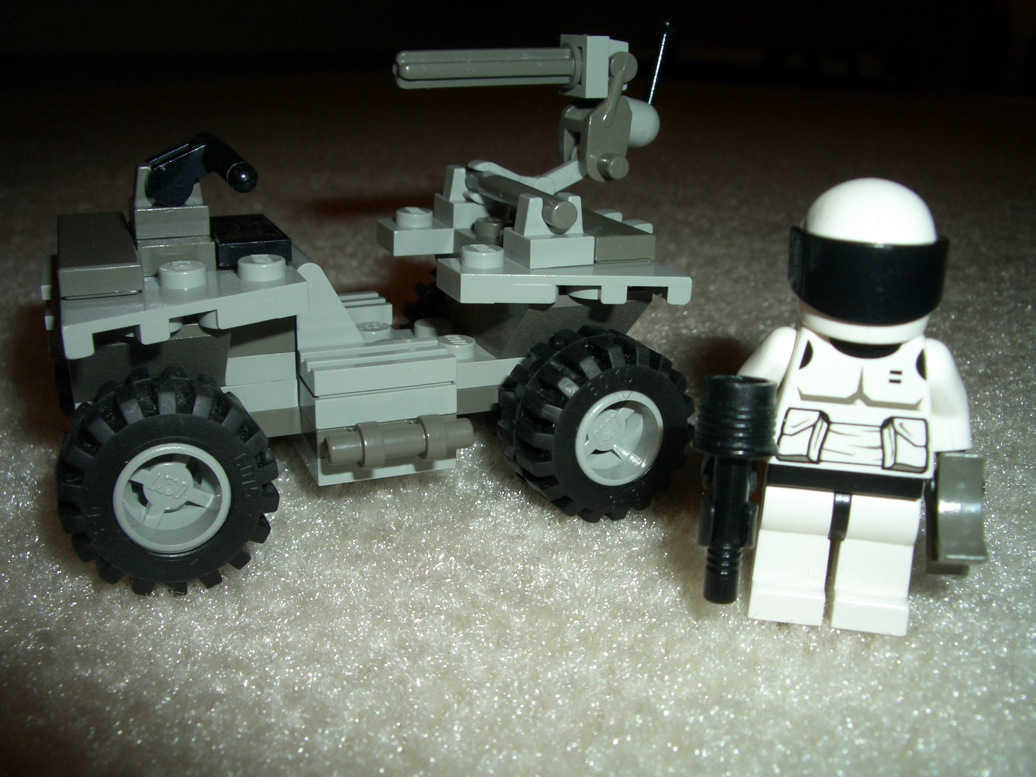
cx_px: 518
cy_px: 388
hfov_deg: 52.6
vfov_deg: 40.7
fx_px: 1047
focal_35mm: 35
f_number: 4.3
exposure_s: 1/60
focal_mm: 5.8
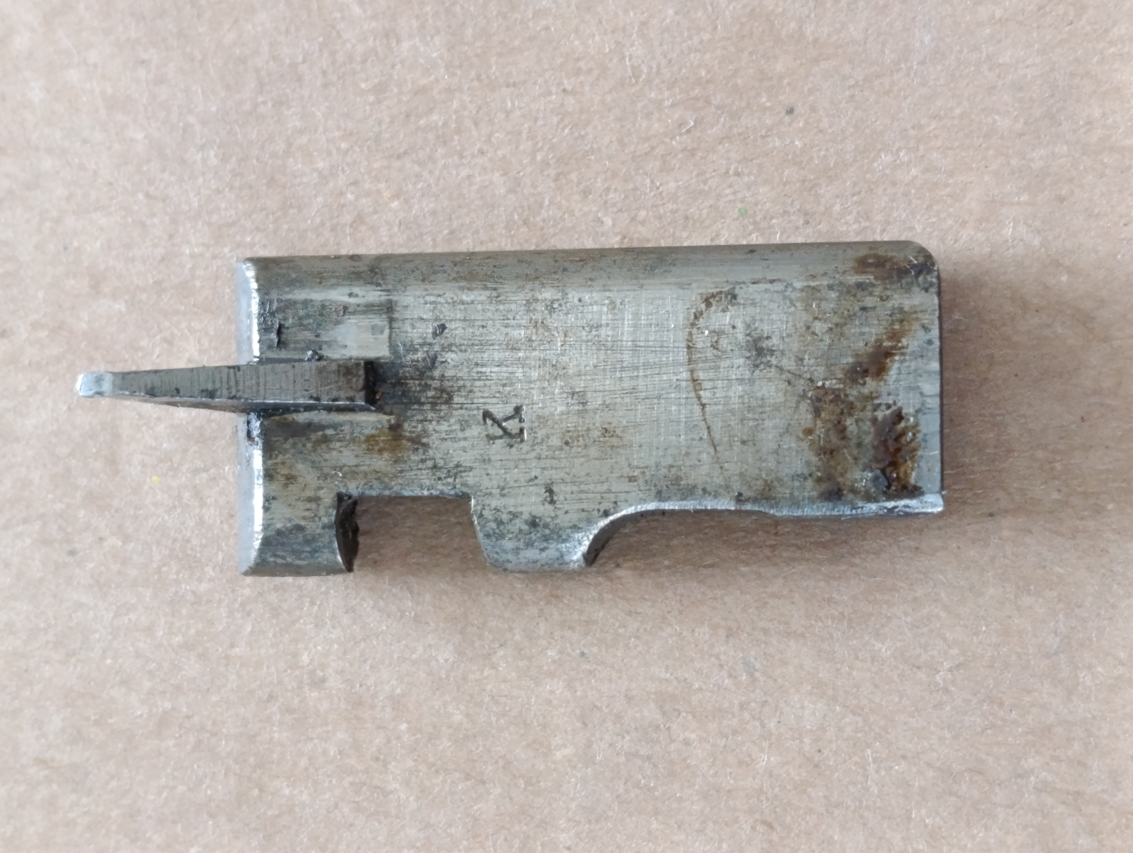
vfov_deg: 16.1
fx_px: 3015
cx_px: 566
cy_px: 426
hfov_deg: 21.3
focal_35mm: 92
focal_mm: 6.14
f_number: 1.6
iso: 500
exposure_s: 1/100
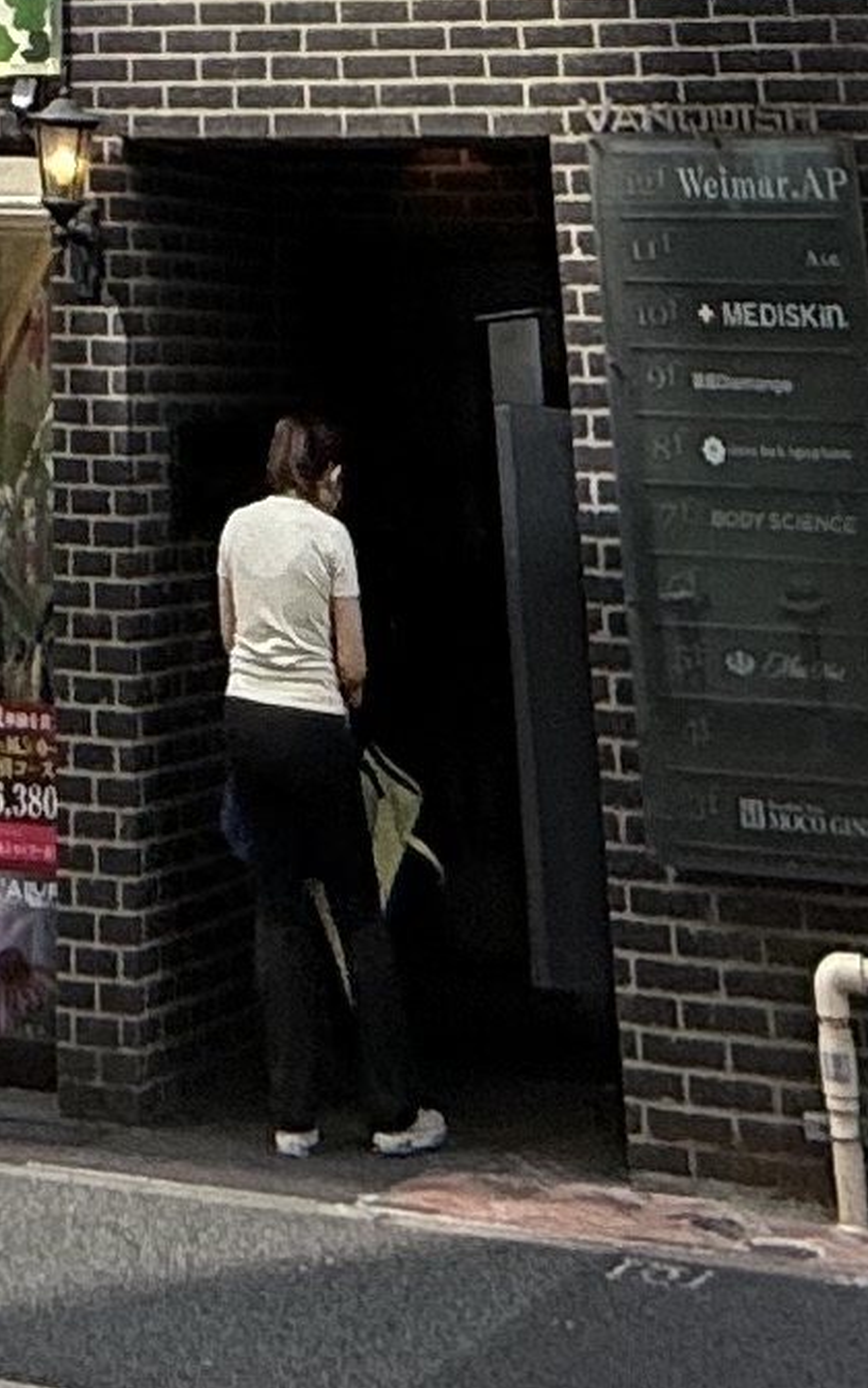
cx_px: -172
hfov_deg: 14.2
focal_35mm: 89
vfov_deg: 15.6
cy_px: -1733
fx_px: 3369
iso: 50
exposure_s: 1/346
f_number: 2.2
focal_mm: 2.22
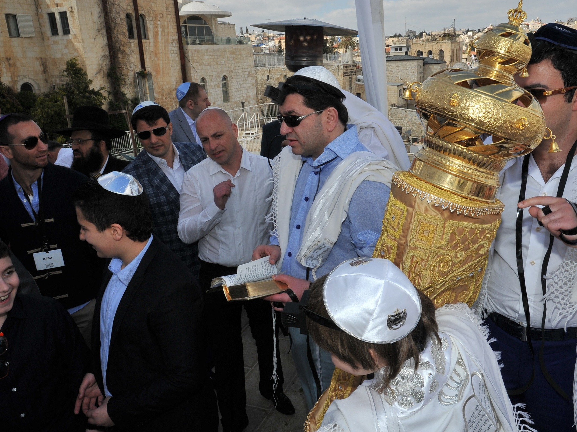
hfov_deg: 58.1
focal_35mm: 31
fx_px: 517
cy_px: 205
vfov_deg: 45.4
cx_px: 330
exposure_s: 1/250
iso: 500
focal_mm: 27
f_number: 20
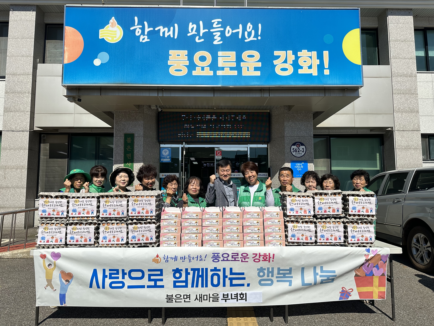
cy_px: 163
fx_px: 301
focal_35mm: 24
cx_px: 217
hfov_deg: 71.6
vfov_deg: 56.8
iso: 80
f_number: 1.78
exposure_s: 1/7042
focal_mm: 6.86
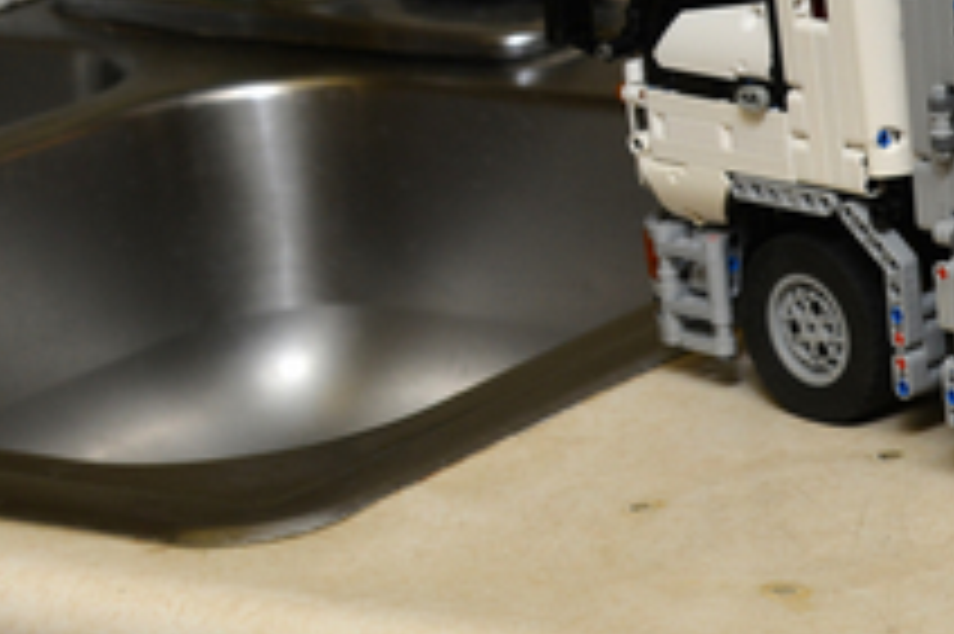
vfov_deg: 7.2
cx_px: 1791
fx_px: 5004
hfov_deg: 10.2
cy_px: 70
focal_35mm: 189
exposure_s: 1/200
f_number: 5.6
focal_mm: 50
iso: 400
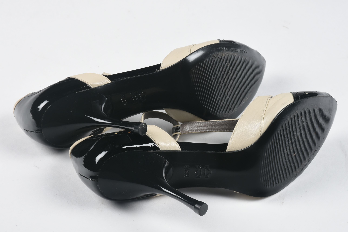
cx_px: 174
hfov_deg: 17.0
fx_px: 1161
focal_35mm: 120
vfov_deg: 11.4
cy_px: 116
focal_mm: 80
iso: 200
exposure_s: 1/125
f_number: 16
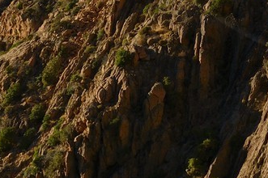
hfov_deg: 16.4
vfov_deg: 10.4
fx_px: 863
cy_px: -228
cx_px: 381
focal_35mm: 116
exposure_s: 1/200
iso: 100
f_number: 8
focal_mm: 24
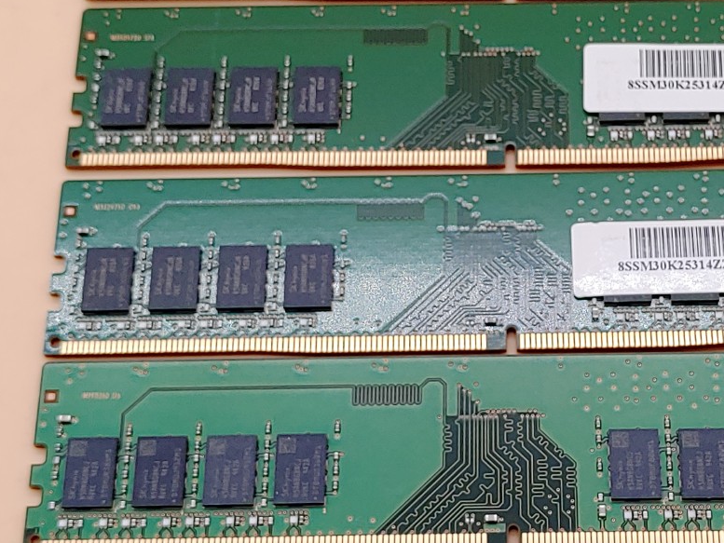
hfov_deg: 25.5
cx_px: 500
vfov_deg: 19.4
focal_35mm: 76
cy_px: 326
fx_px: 1590
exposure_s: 1/79
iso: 50
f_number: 1.8
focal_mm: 4.36
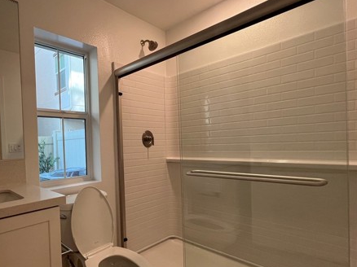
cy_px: 152
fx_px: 196
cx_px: 97
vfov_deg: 68.3
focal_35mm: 19
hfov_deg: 79.4
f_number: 1.8
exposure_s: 1/120
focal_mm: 1.57
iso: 125
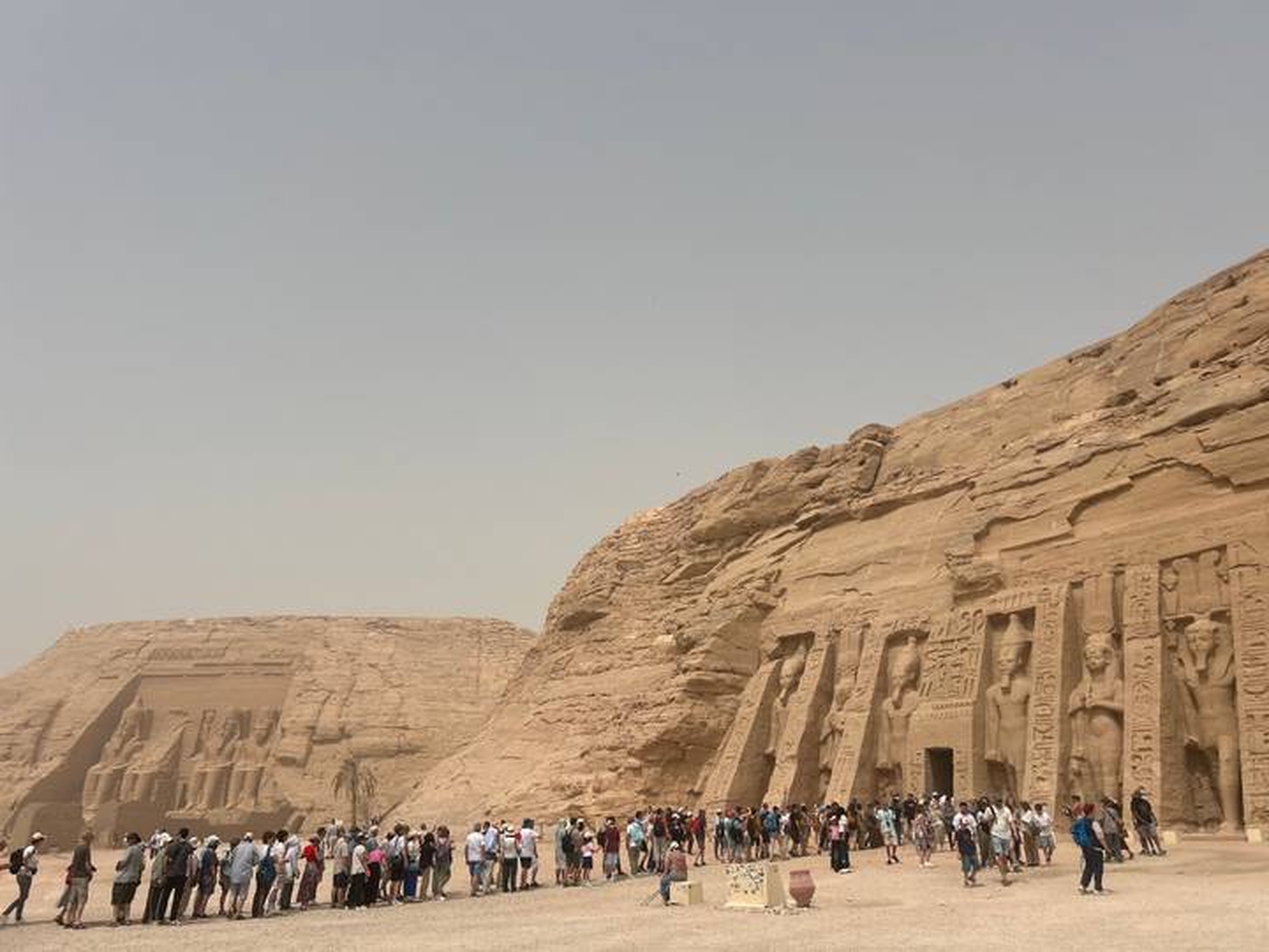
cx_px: 634
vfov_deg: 53.1
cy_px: 476
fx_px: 953
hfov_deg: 67.3
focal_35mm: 26
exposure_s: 1/11364
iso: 50
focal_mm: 5.7
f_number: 1.5
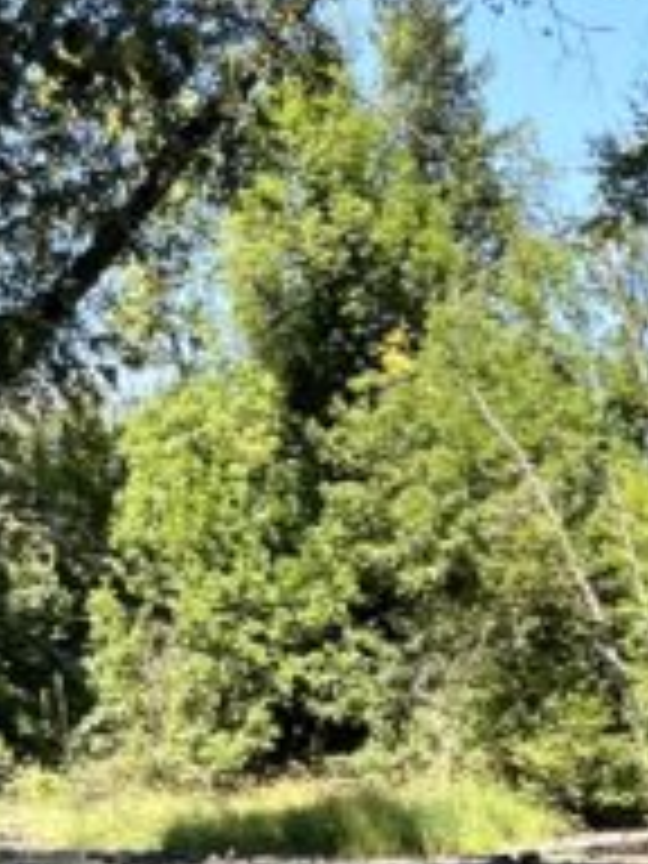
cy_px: 972
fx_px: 3469
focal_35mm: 139
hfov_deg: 10.0
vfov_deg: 13.9
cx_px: 1202
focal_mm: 5.1
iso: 50
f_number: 1.6
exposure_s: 1/871
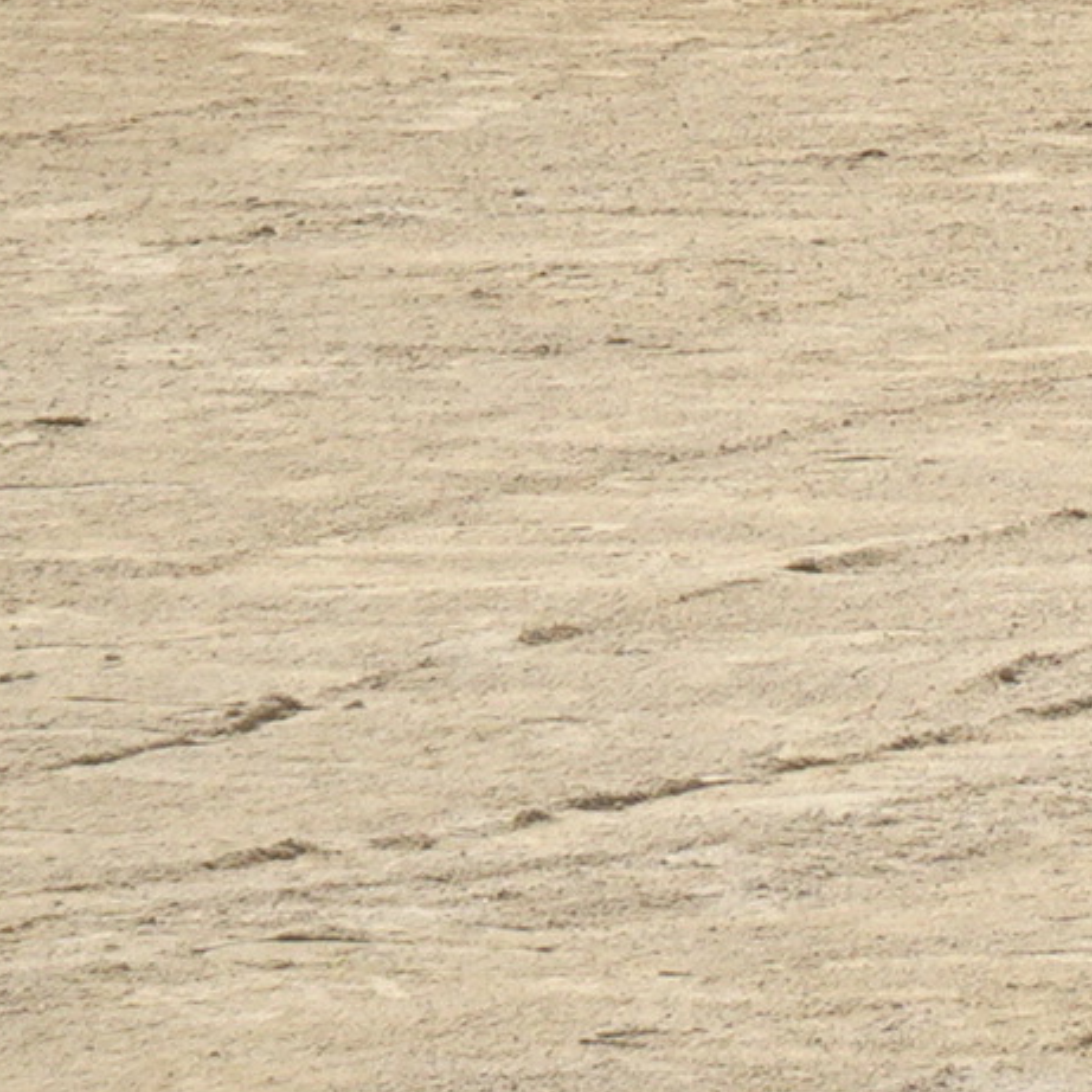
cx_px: 2205
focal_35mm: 626
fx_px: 22342
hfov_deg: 2.8
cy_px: -711
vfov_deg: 2.8
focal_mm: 19.98
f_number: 5.6
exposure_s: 1/250
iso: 80
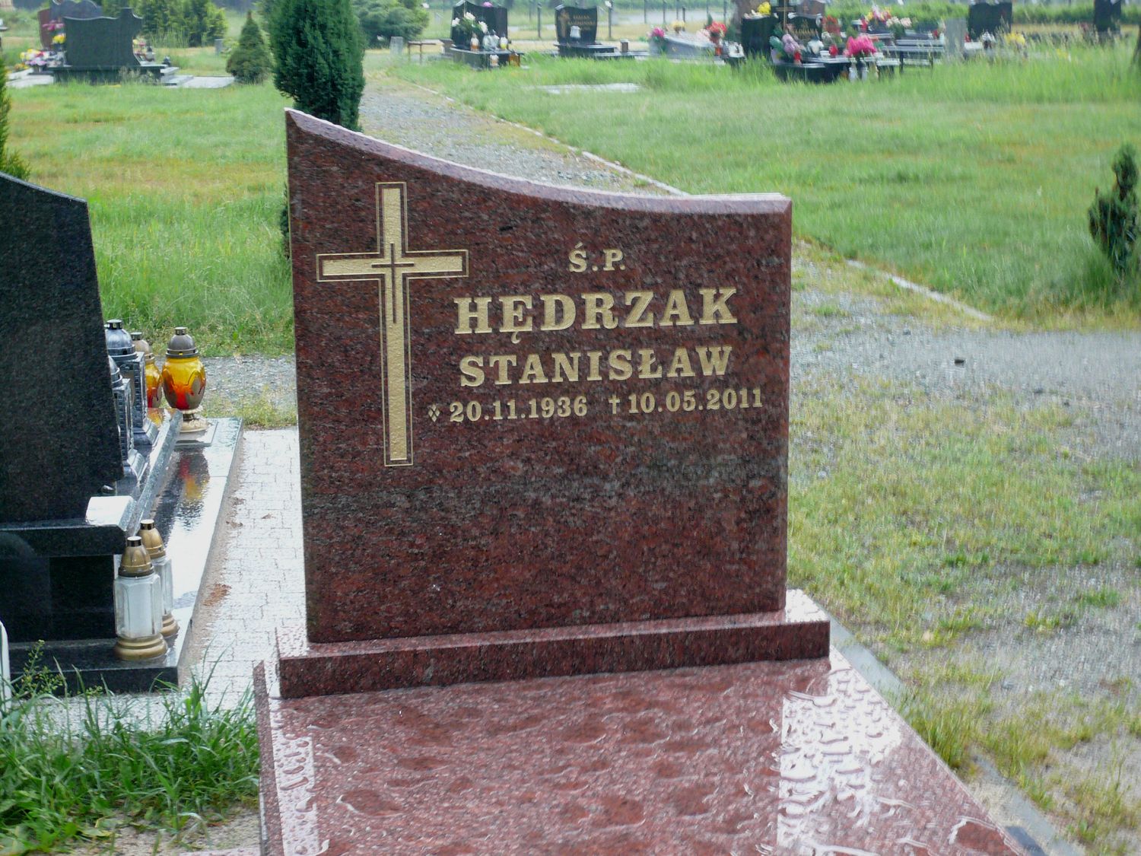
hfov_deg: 33.2
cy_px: 428
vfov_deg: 25.2
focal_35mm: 58
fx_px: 1912
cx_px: 570
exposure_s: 1/30
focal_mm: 9.6
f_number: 4
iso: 125
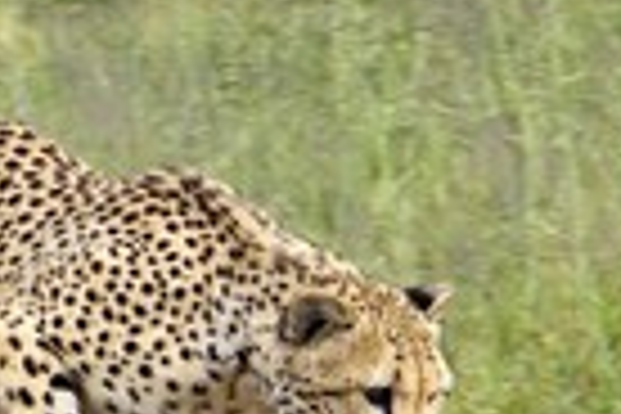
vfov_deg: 2.3
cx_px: 333
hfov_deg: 3.4
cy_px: 284
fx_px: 10487
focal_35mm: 608
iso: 400
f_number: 8
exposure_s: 1/500
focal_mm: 200
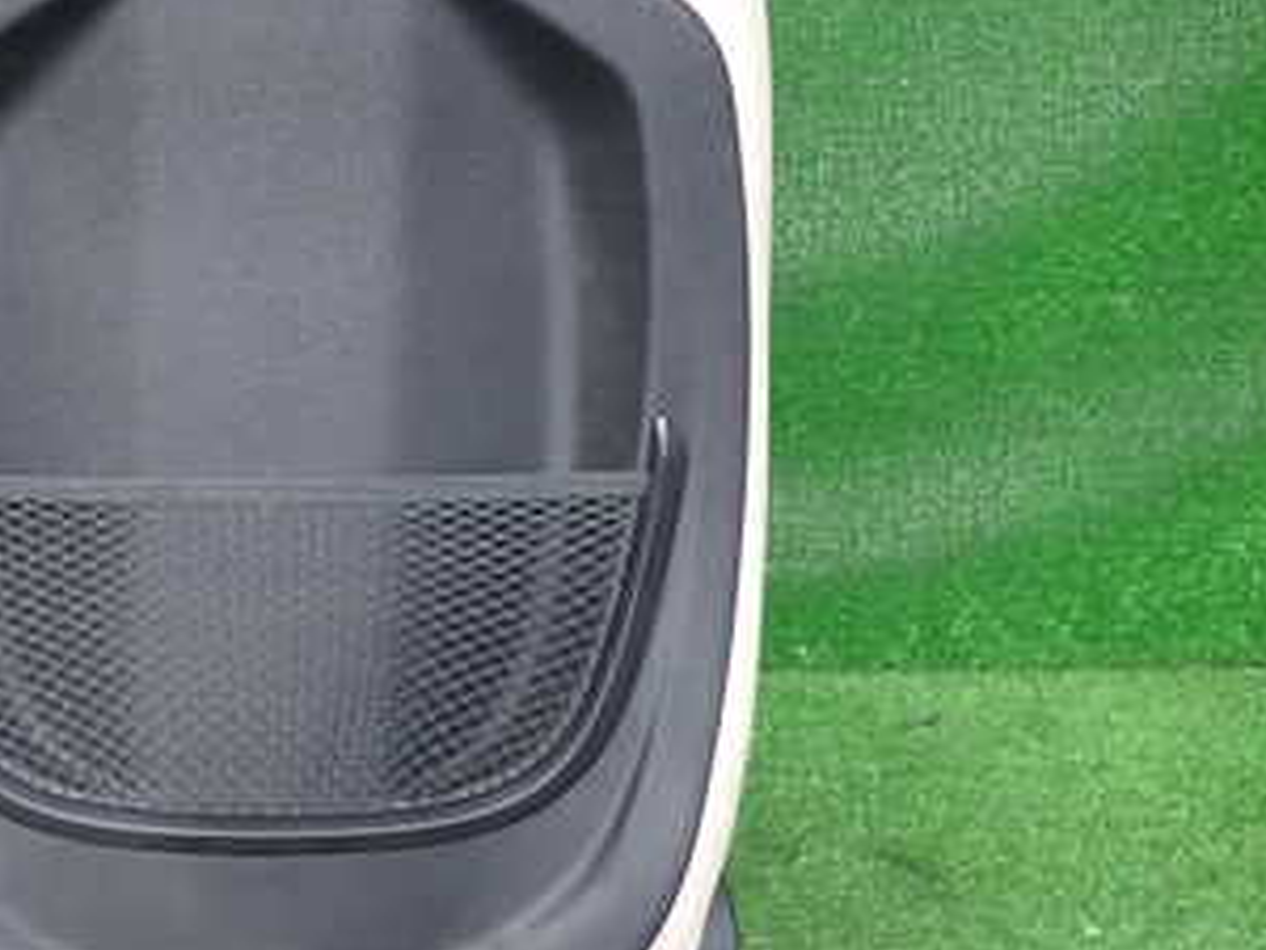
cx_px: 148
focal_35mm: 50
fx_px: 1829
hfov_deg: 36.1
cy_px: 325
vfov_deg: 28.9
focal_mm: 4.5
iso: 100
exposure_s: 1/125
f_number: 2
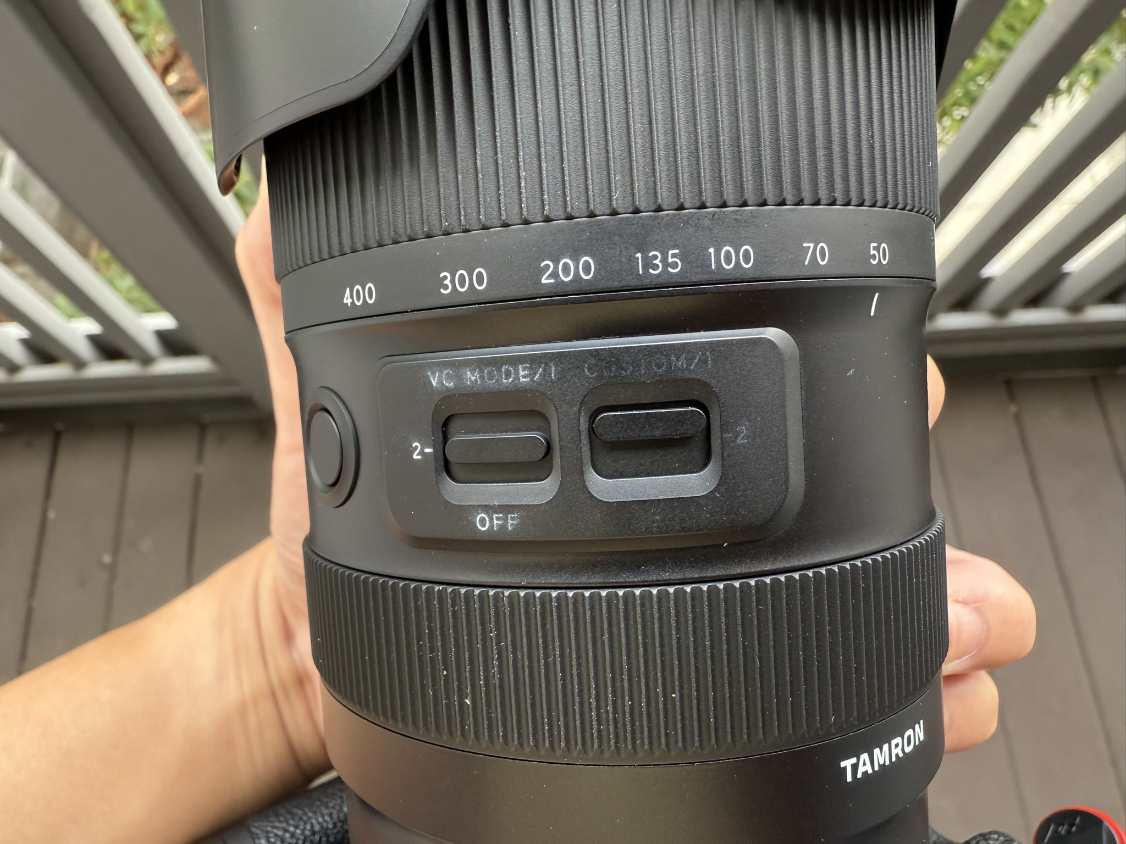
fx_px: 781
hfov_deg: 71.6
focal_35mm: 24
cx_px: 563
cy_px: 422
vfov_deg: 56.8
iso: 200
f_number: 2.2
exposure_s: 1/99
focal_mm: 2.22
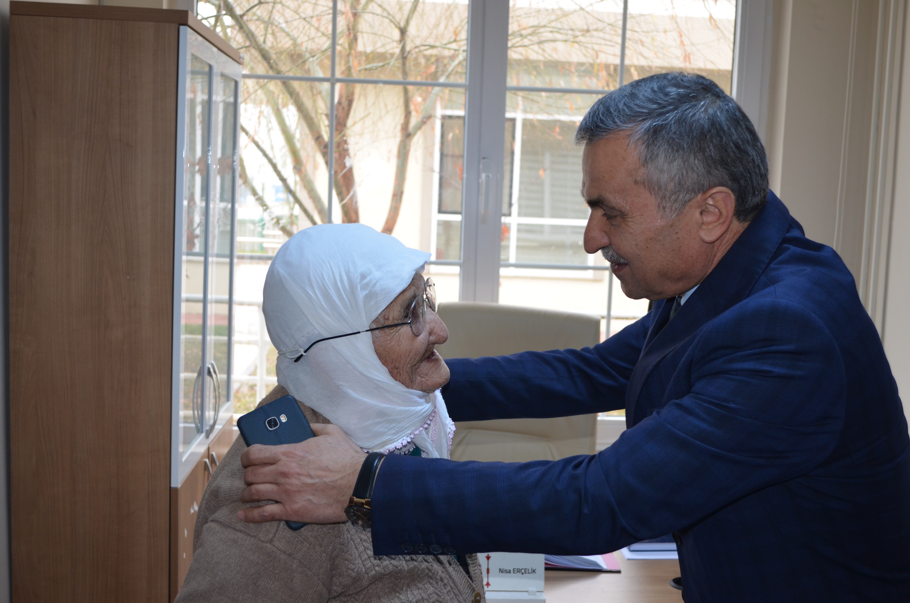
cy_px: 302
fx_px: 984
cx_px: 455
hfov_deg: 49.6
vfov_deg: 34.1
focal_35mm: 39
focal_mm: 26
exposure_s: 1/60
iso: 450
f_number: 4.2
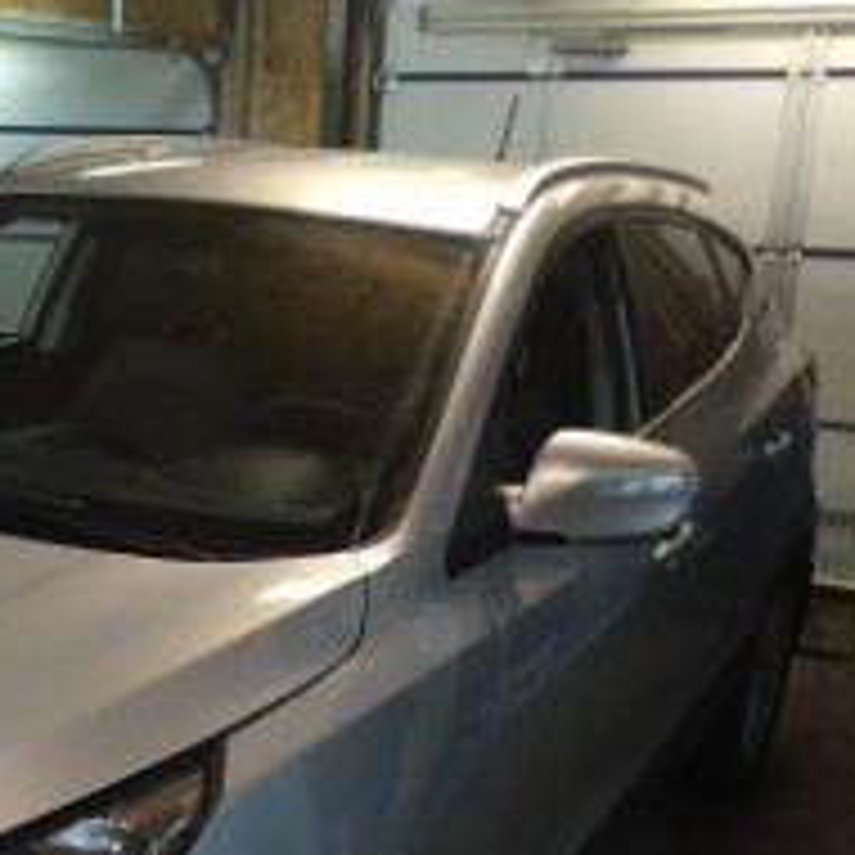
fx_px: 1509
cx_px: 126
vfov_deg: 31.4
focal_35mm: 54
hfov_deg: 30.6
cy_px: 554
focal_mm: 4.15
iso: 125
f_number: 2.2
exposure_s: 1/33
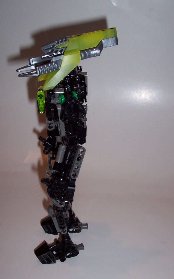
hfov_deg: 24.8
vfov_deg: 38.9
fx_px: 395
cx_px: 74
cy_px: 139
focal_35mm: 52
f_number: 3
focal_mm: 7
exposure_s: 1/60
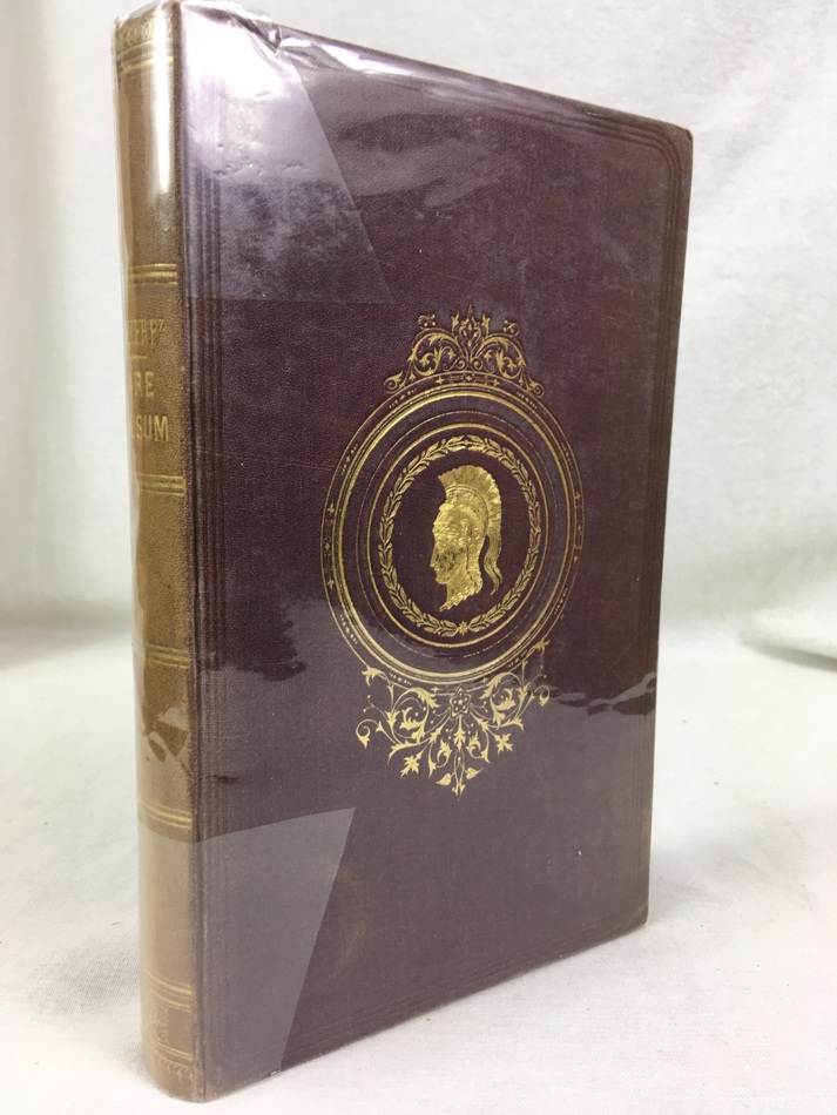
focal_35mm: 29
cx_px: 418
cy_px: 558
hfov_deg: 48.2
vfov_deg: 61.6
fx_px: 935
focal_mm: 4.15
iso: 32
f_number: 2.2
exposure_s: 1/60
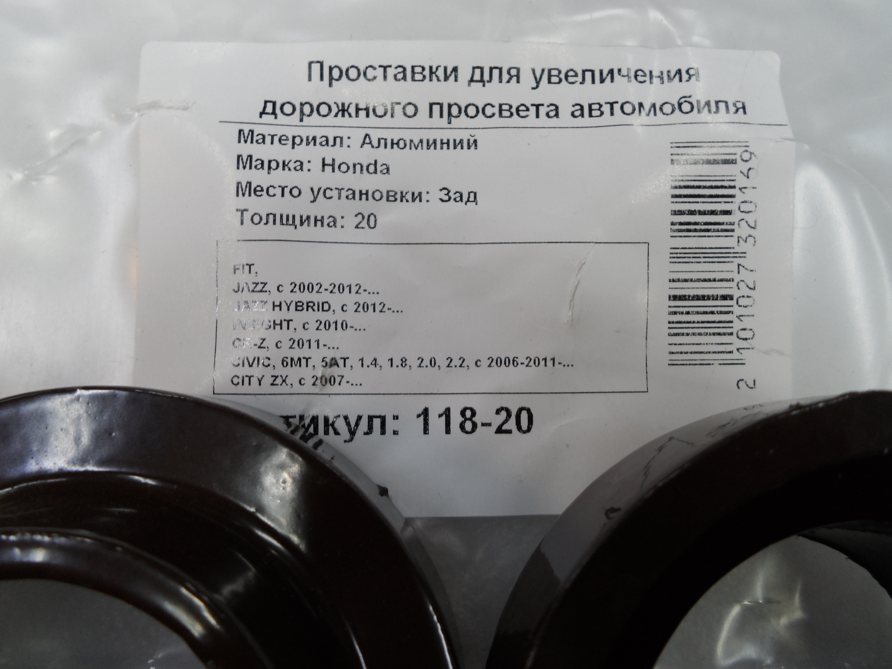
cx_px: 446
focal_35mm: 25
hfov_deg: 69.4
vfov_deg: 54.9
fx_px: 644
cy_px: 334
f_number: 2.5
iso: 80
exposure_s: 1/30
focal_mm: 4.5
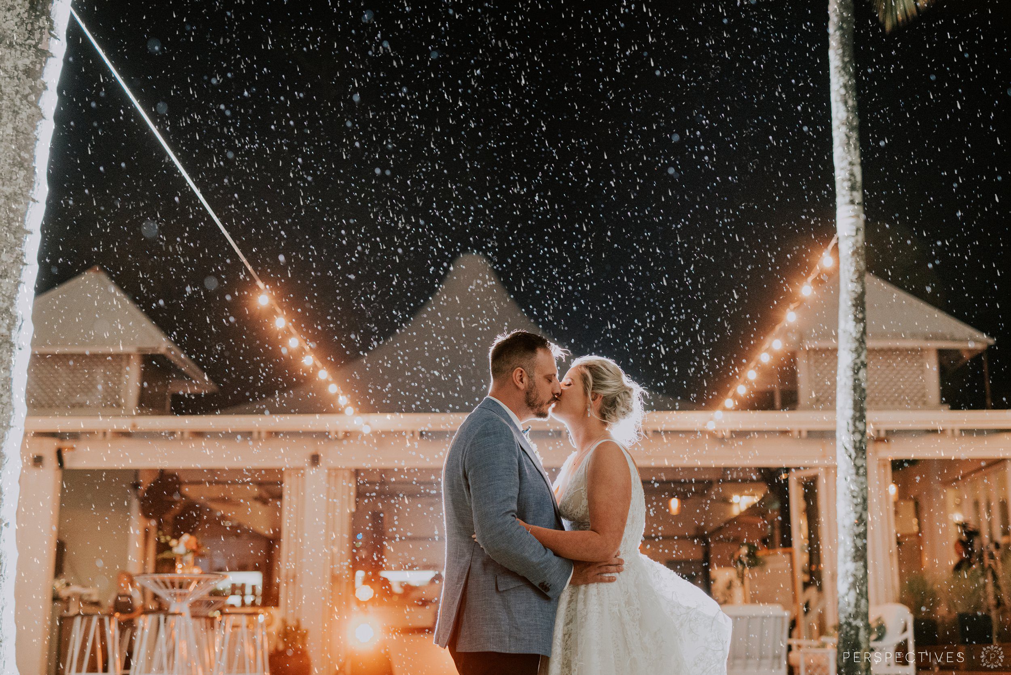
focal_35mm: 50
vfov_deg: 27.0
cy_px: 338
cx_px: 506
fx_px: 1404
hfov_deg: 39.6
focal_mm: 50
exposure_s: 1/125
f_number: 2.2
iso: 4000
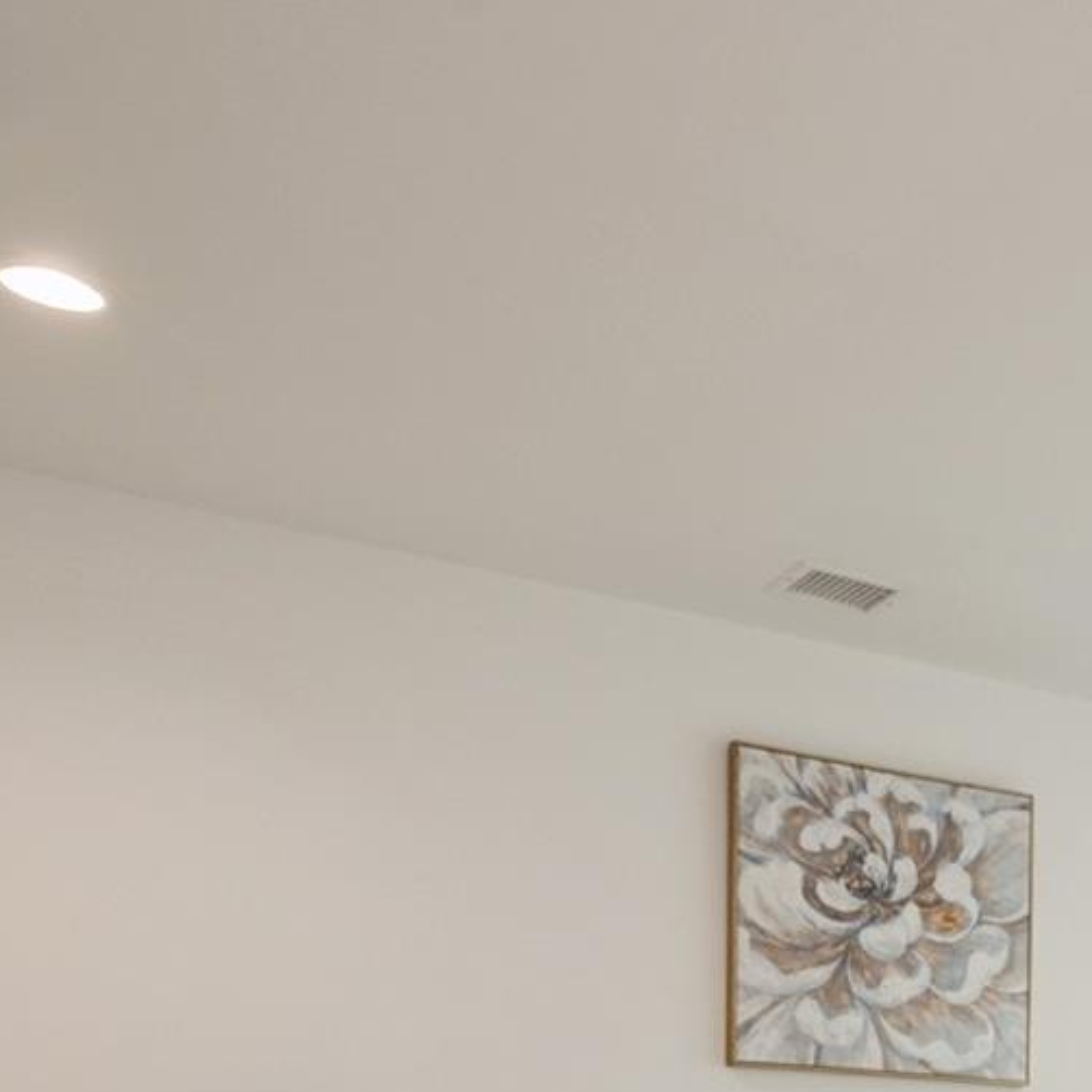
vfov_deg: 29.2
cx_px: 1510
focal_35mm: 52
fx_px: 1856
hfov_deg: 26.4
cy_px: 1234
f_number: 11
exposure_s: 1/25
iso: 400
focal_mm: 15
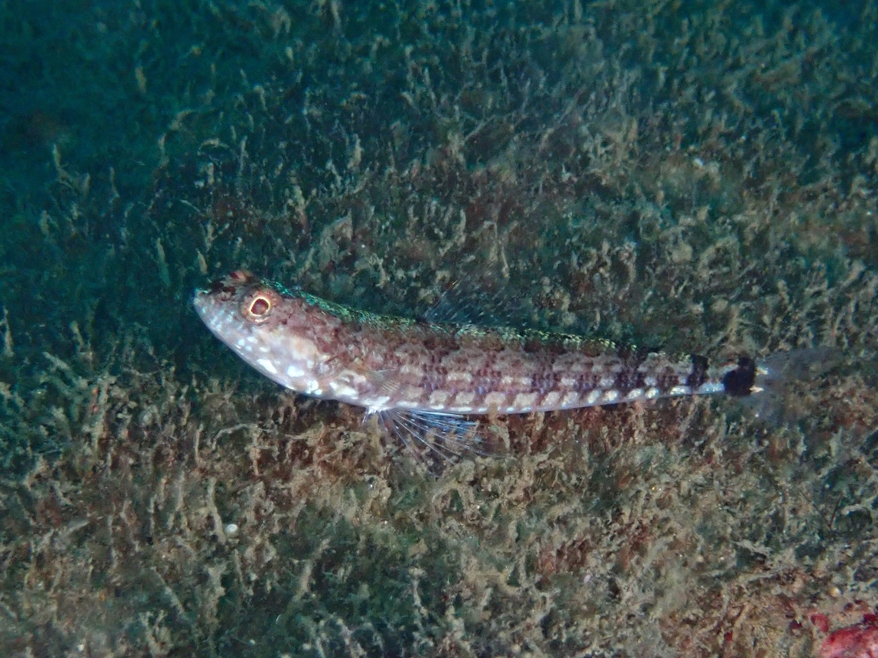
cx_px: 439
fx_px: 2536
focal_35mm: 100
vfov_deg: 14.8
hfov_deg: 19.6
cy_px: 329
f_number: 6.3
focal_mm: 18
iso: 400
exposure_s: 1/200
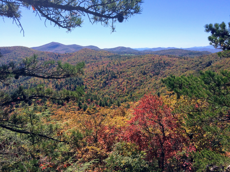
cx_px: 115
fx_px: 193
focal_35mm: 29
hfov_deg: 61.7
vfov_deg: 48.2
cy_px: 86
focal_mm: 4.15
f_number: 2.2
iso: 32
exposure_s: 1/2740
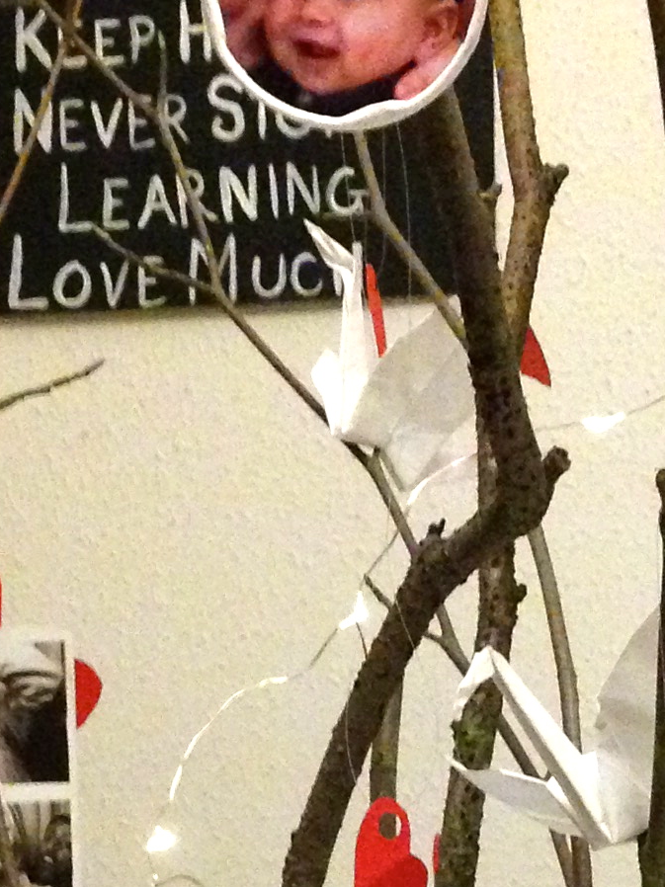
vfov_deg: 16.2
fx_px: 3075
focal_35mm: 120
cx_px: 459
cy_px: 814
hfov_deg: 12.3
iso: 500
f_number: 2.4
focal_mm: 4.12
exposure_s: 1/17
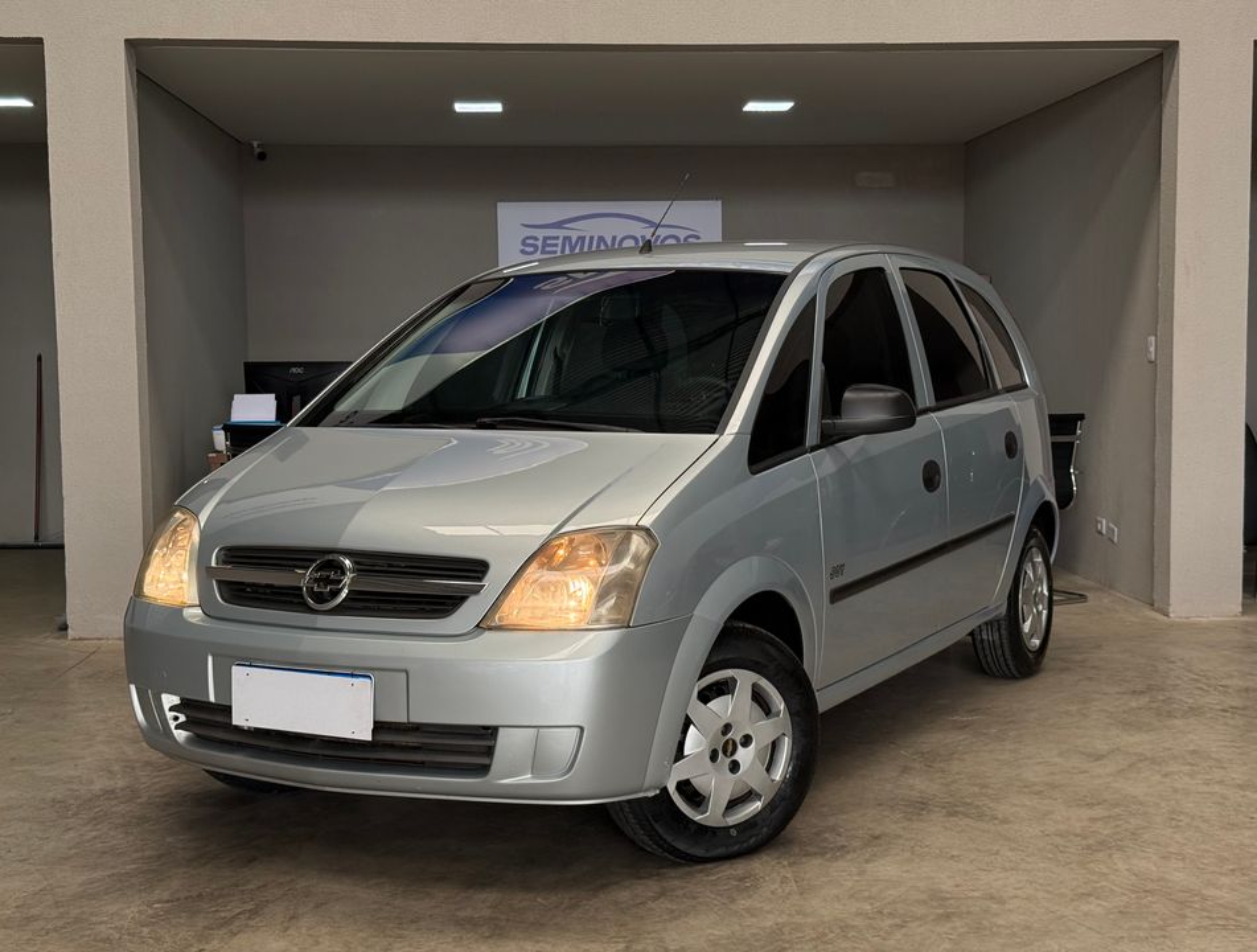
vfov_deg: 30.4
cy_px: 476
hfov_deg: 39.5
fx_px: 1749
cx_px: 628
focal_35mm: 48
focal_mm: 6.76
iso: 80
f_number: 1.78
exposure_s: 1/171
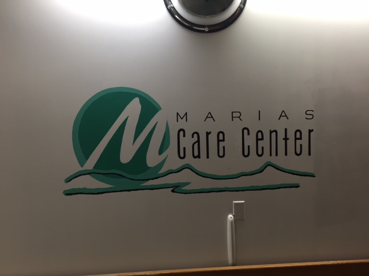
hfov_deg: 61.7
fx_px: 309
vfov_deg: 48.2
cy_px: 138
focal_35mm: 29
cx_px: 184
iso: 64
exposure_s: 1/30
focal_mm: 4.15
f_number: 2.2
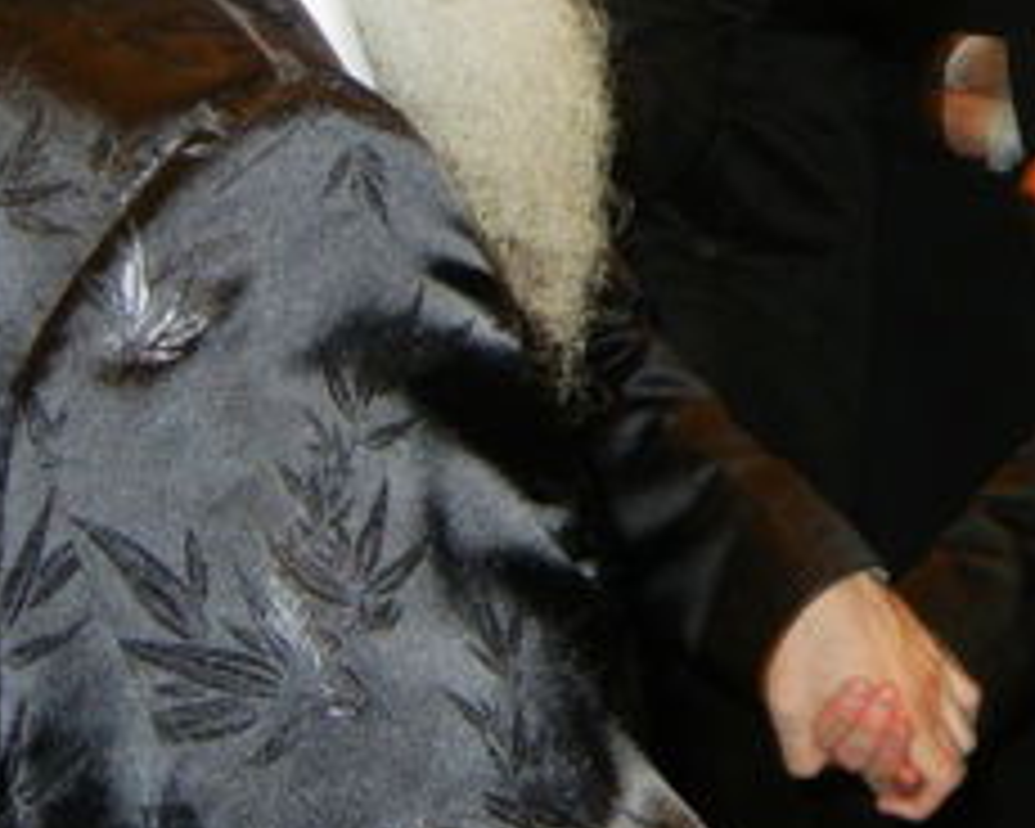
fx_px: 3124
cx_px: 896
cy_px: -63
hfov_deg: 18.5
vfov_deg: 14.8
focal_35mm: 102
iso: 200
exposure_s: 1/30
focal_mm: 5.4
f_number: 3.5
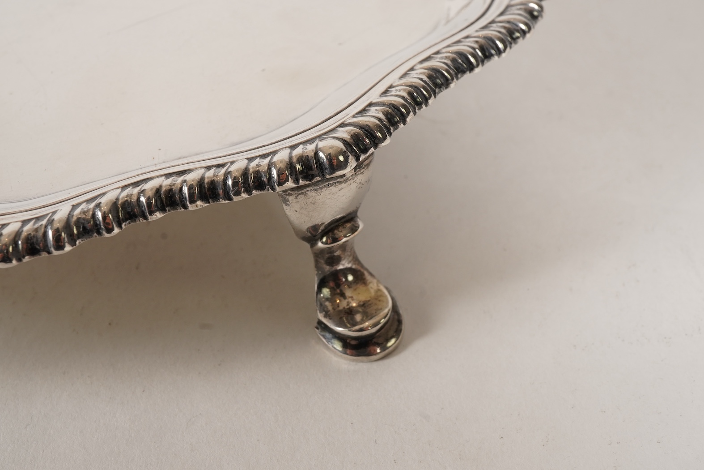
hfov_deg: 43.6
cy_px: 235
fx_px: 880
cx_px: 352
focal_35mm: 45
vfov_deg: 29.9
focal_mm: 30
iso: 400
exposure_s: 1/125
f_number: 22
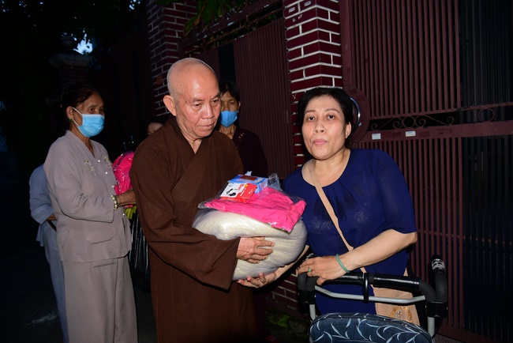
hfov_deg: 73.7
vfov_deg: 53.2
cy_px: 172
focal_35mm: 24
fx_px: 342
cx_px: 256
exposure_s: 1/60
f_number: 4
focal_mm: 24
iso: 320
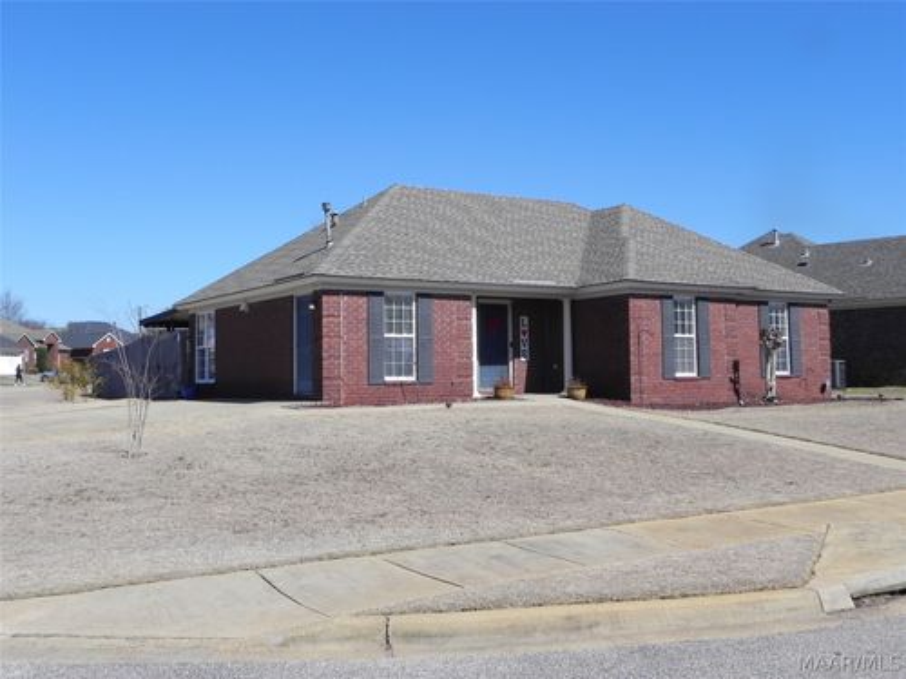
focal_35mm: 37
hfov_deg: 50.1
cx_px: 453
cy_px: 340
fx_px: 968
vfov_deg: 38.7
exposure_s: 1/512
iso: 160
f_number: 7.1
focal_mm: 6.6
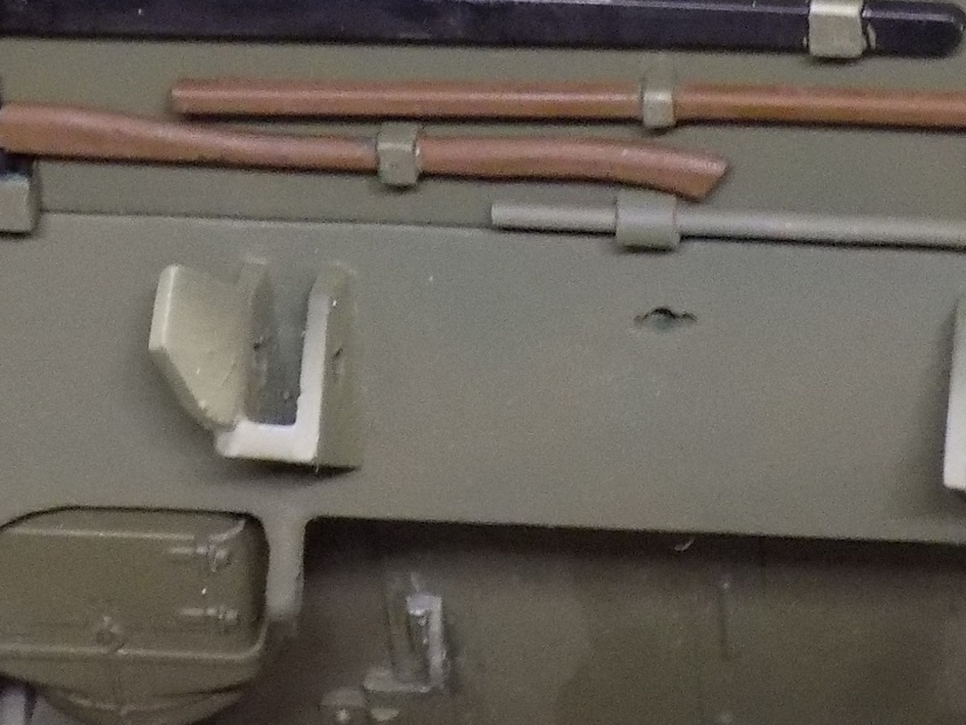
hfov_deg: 9.7
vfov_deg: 7.3
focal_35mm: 203
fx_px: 5666
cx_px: 749
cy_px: 137
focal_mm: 11.5
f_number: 4.1
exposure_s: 1/8
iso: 400
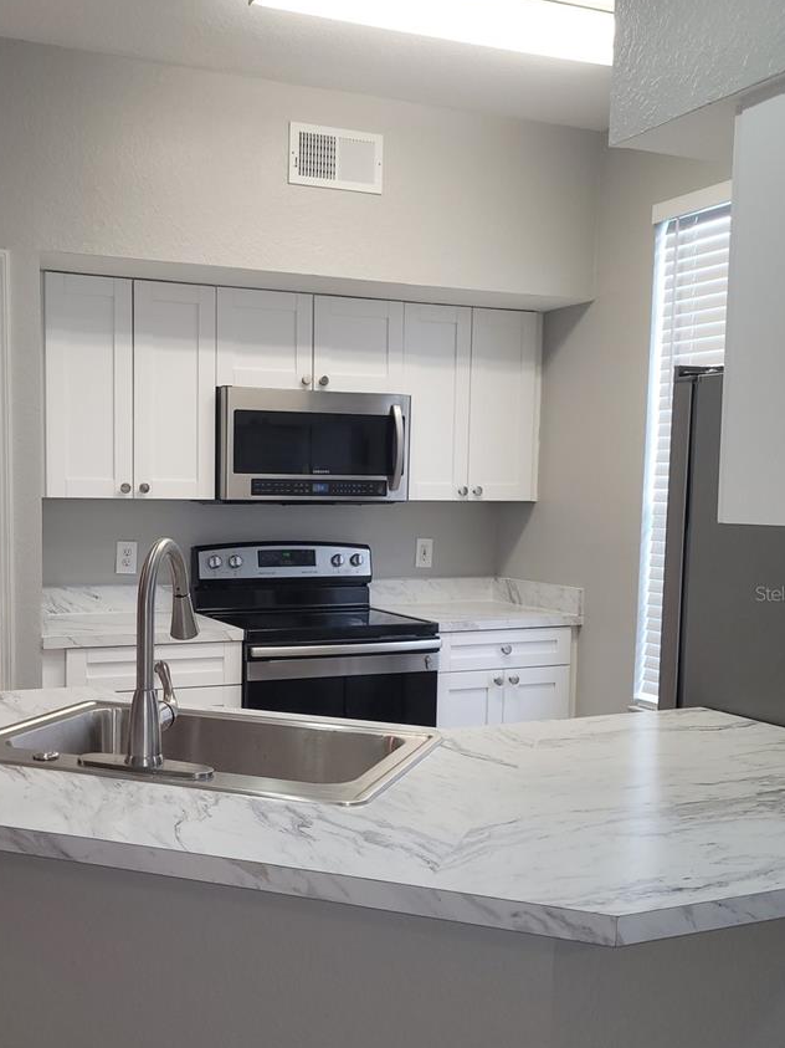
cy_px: 593
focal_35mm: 37
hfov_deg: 38.4
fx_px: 1119
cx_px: 284
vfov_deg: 50.0
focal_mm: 5.4
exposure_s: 1/60
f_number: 1.8
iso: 100
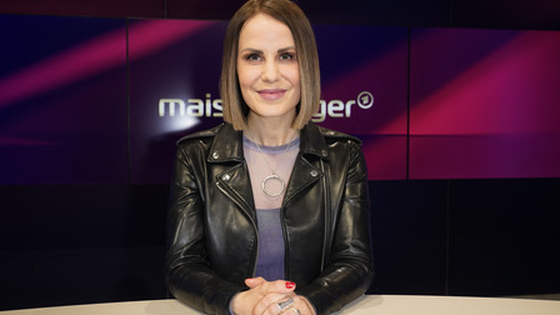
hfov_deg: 51.6
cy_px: 154
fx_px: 579
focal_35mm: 39
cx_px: 279
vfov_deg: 30.4
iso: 2000
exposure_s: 1/160
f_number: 5.6
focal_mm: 37
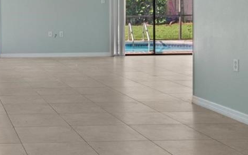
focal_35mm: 66
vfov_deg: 19.4
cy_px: 23
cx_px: -48
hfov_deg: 27.4
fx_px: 446
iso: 400
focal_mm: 13
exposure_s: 1/5
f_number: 9
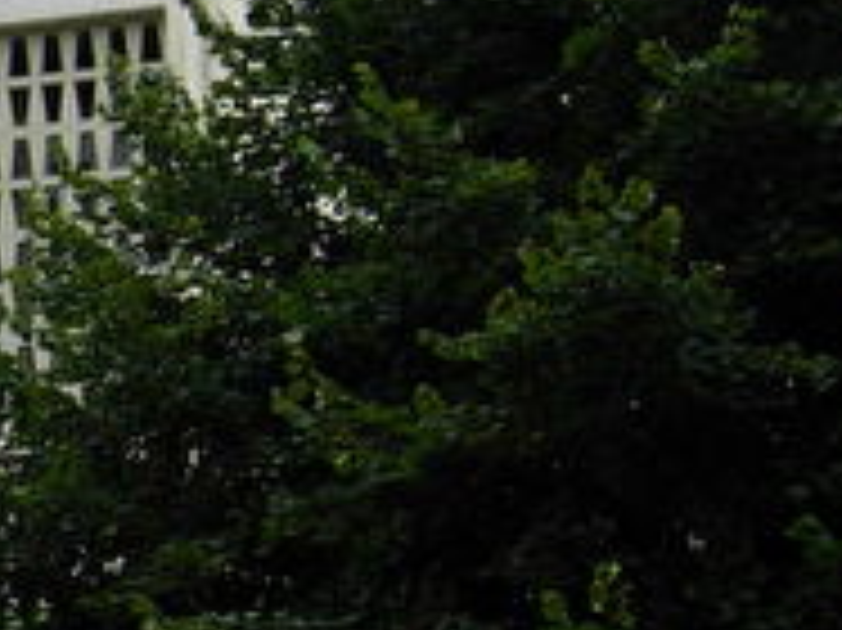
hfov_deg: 9.4
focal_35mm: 197
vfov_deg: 7.5
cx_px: -892
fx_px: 4789
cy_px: 648
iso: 50
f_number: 5.4
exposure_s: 1/256
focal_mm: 7.5
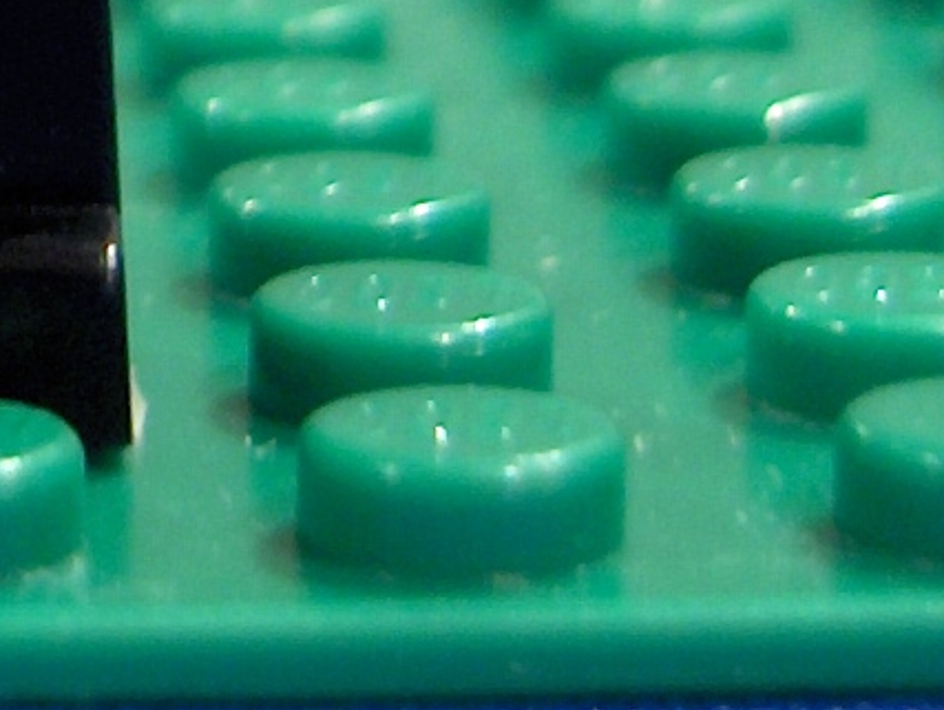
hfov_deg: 8.2
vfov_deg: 5.9
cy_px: -1214
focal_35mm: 237
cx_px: -369
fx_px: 6469
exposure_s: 1/1.44
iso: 100
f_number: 2.8
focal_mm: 8
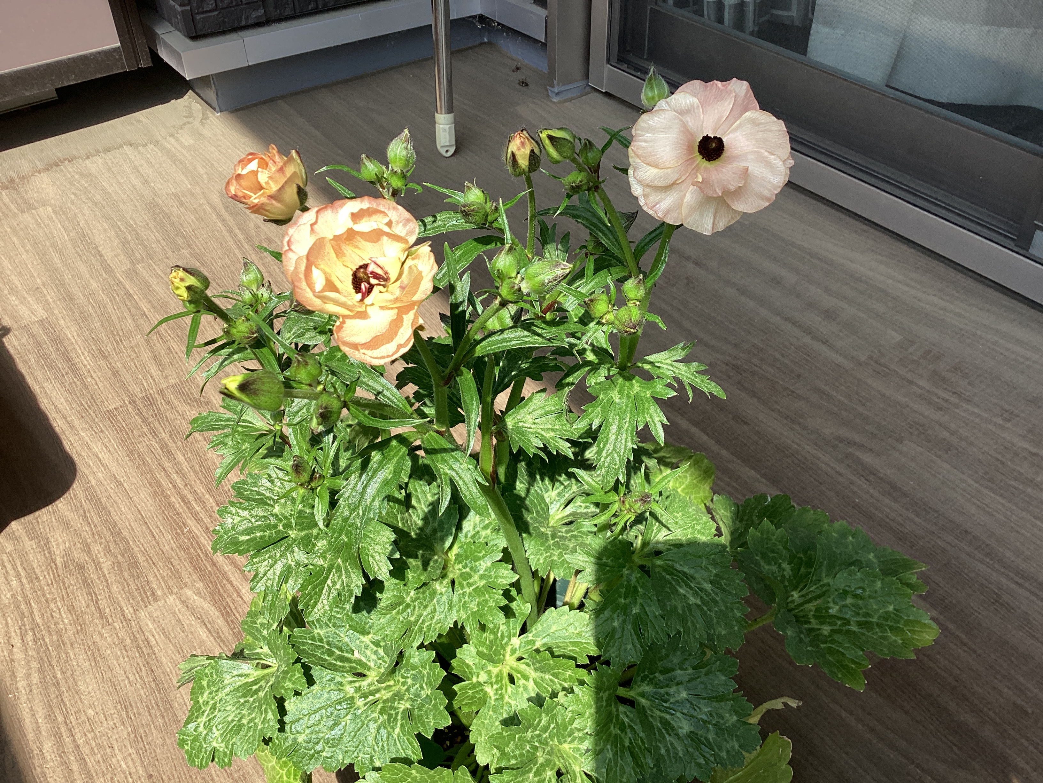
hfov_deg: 58.4
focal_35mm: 31
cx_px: 522
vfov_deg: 45.4
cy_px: 392
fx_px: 934
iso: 25
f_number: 2.4
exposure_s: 1/494
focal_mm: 3.3
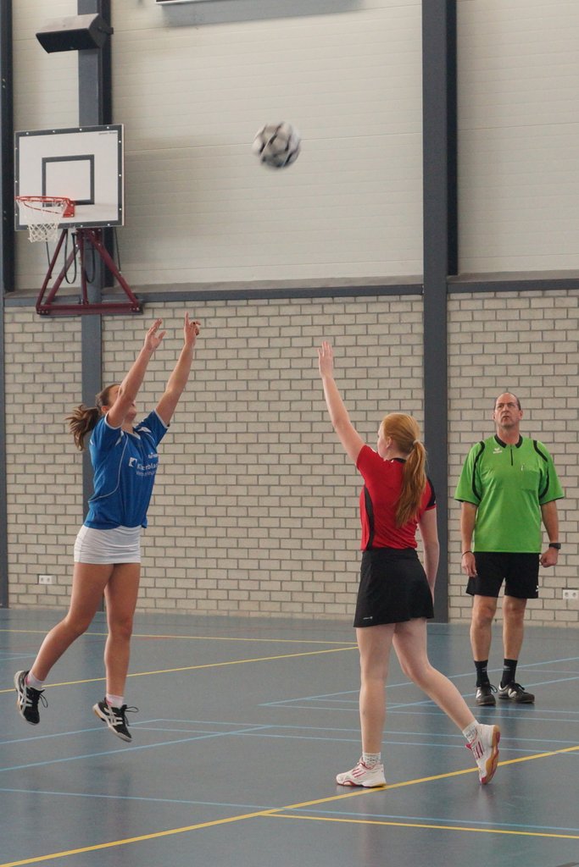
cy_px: 434
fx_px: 1447
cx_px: 290
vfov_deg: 33.4
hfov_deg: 22.6
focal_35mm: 60
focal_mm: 40
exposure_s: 1/200
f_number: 4
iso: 1000
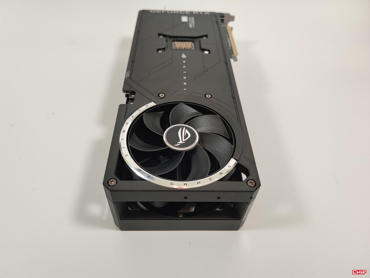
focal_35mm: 25
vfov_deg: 54.9
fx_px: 267
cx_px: 185
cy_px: 139
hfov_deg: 69.4
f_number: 1.85
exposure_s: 1/100
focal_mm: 6.78
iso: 54
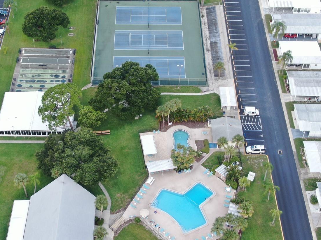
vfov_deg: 22.9
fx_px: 593
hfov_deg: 30.2
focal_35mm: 64
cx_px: 125
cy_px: 137
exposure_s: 1/100
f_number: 3.6
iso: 100
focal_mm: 7.71
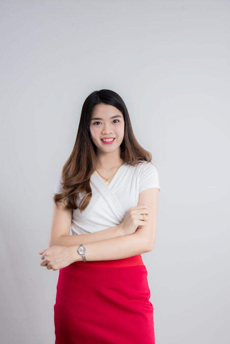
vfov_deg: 36.2
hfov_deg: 24.7
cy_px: 172
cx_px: 115
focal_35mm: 55
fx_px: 526
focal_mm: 55
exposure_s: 1/100
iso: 100
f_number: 8
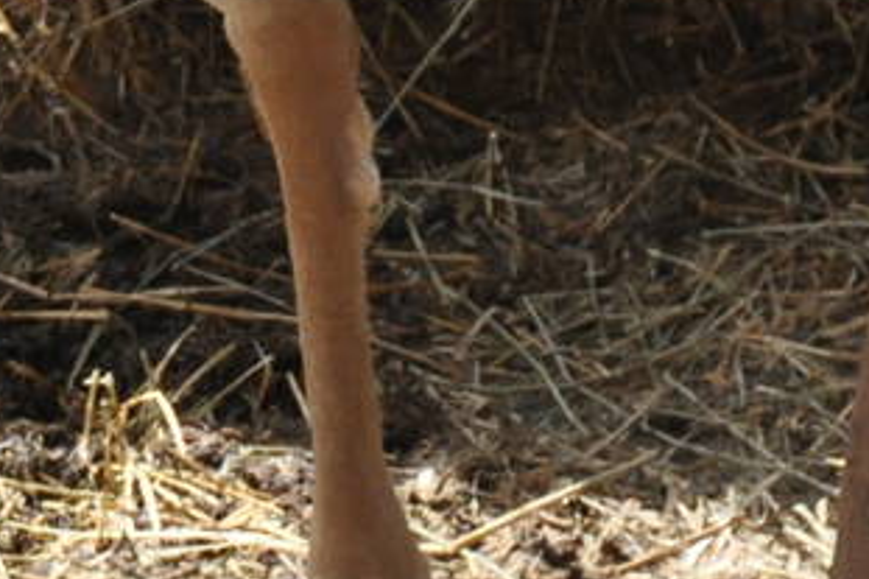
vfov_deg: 0.9
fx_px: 37177
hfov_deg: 1.3
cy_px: -99
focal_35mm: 1541
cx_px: -802
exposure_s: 1/640
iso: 1000
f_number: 6.3
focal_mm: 200
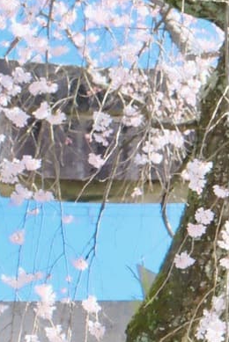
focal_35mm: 294
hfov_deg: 4.6
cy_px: 702
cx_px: 582
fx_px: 2800
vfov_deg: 6.8
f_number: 6.3
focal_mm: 35
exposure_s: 1/250
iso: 800
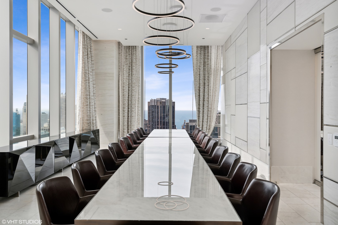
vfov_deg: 47.9
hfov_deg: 67.4
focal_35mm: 27
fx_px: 254
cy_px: 112
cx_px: 169
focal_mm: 27
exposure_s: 1/15
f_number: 8
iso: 320
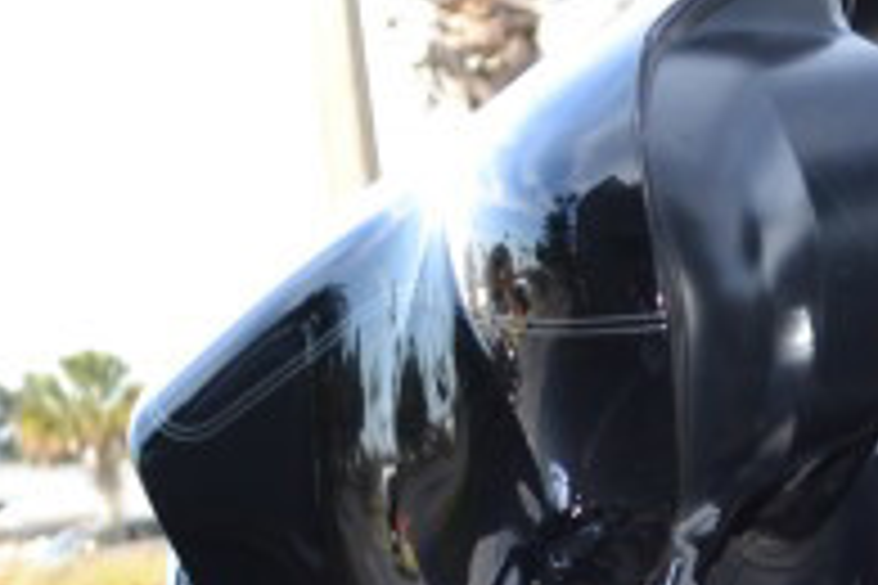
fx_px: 4048
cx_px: 2076
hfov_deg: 10.7
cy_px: 963
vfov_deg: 8.1
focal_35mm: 166
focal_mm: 18
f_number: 4
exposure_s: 1/160
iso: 100
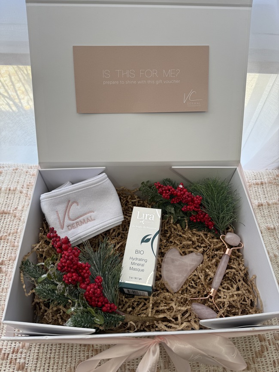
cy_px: 186
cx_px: 140
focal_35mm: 24
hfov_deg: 56.8
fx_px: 258
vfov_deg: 71.6
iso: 64
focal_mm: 6.76
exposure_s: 1/176
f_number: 1.78
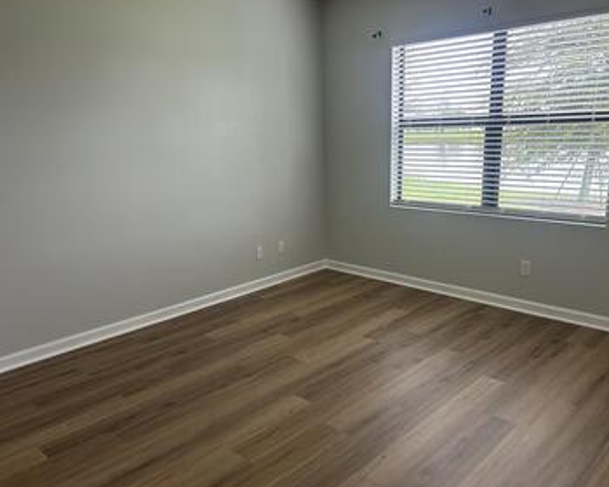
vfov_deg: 50.0
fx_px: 523
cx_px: 306
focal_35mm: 29
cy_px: 244
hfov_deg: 60.4
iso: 80
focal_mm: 5.7
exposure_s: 1/60
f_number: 1.5
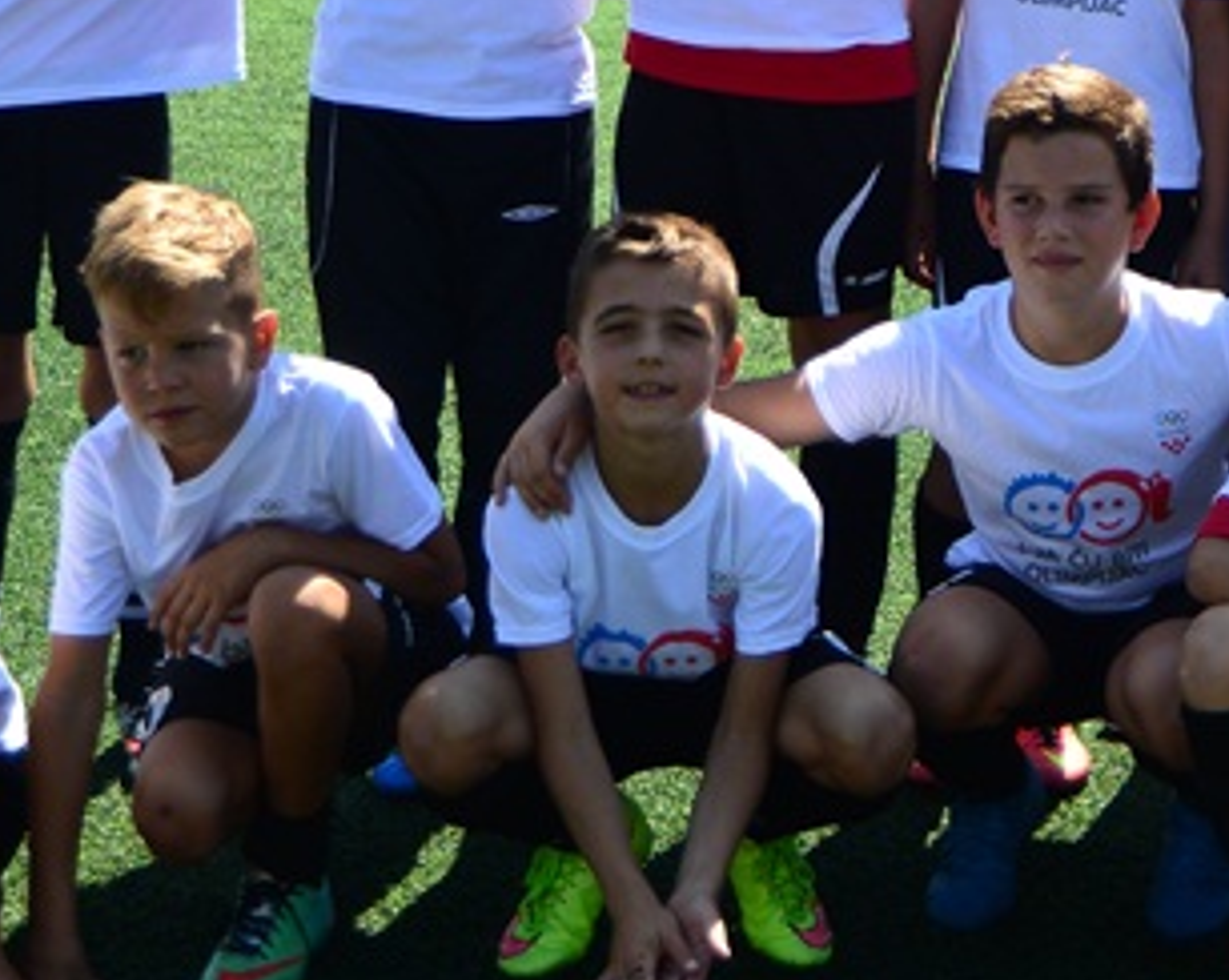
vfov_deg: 14.2
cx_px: 1273
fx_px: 3887
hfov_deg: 17.5
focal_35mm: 107
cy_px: 56
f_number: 4
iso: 200
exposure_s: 1/1000
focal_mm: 34
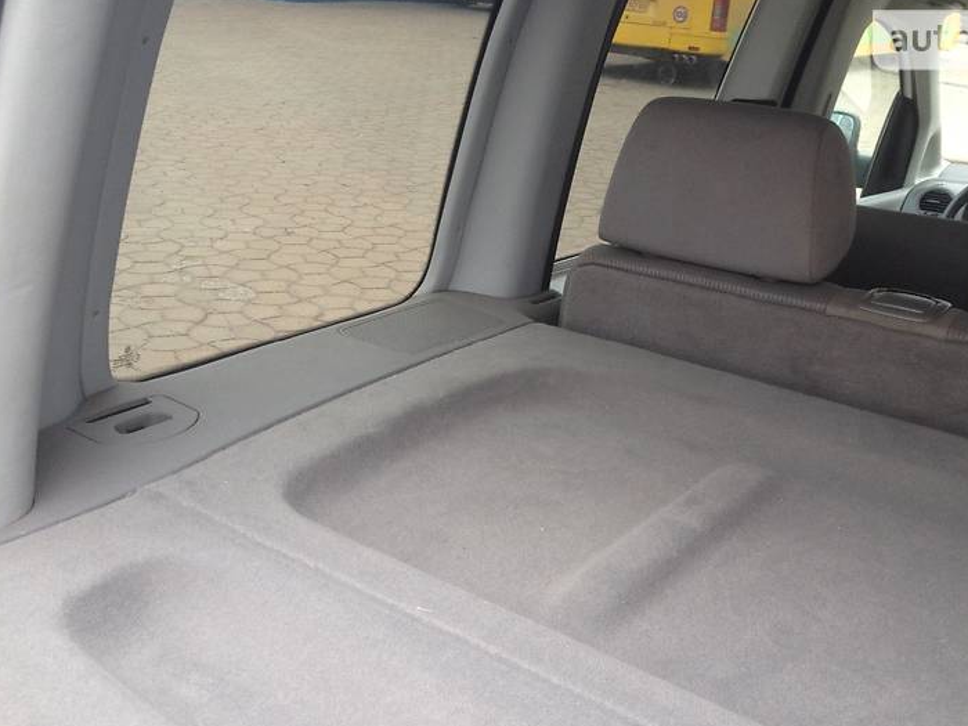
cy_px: 409
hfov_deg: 46.7
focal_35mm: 40
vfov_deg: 35.9
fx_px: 1119
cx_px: 539
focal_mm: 4.3
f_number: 2.4
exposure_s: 1/40
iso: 64
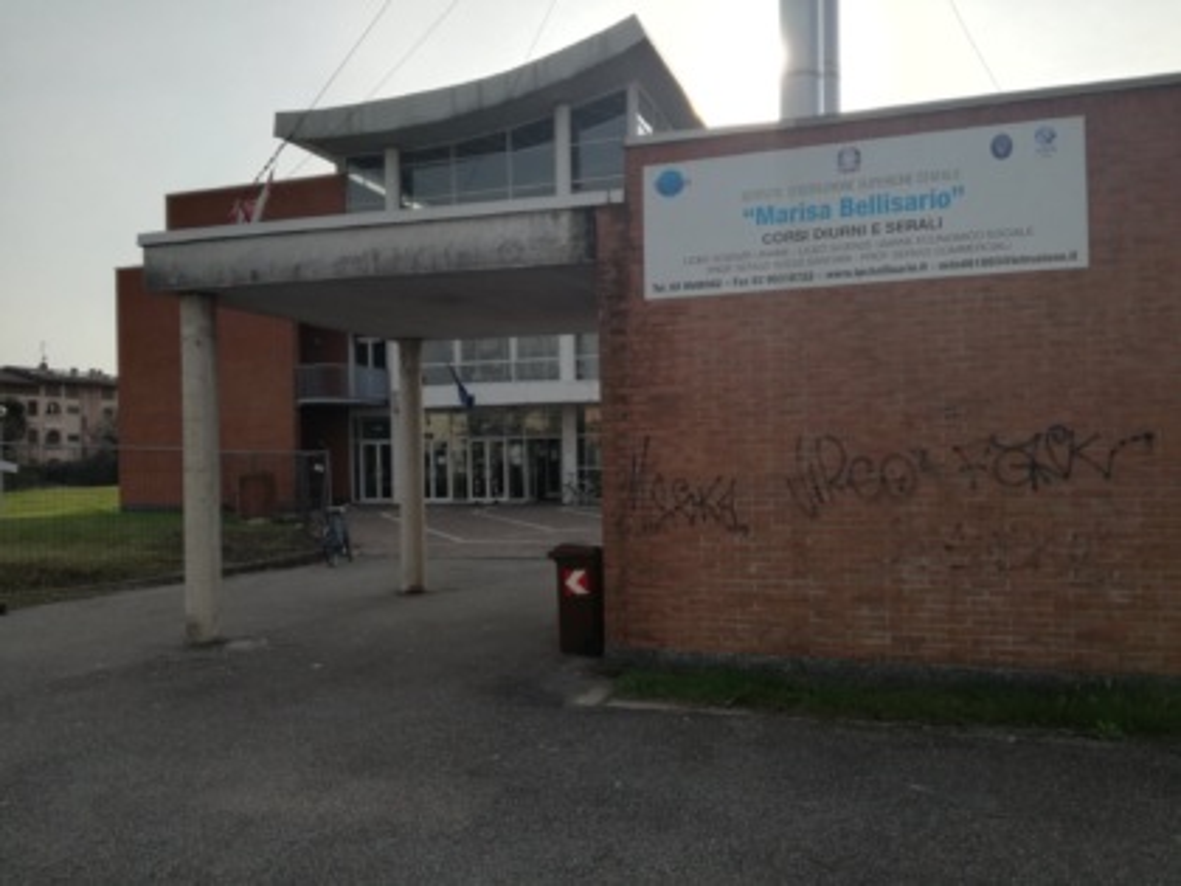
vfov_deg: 51.4
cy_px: 443
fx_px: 921
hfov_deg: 65.3
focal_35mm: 27
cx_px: 590
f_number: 2
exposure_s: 1/1355
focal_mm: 3.79
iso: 50
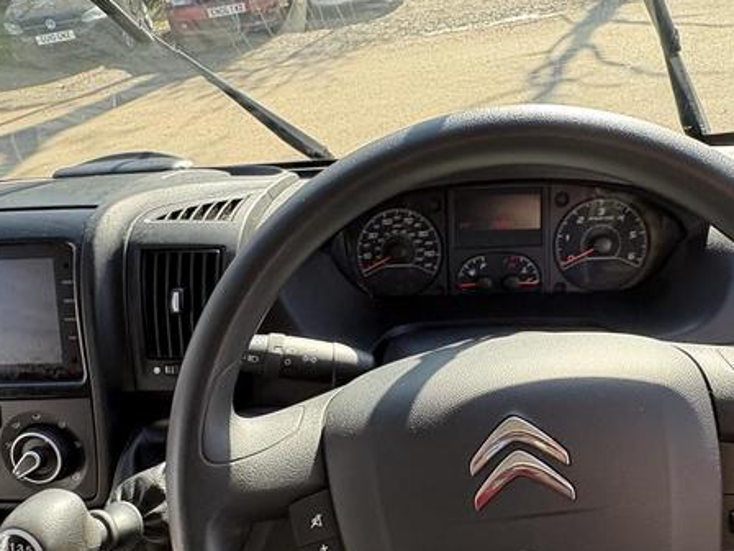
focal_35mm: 28
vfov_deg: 49.4
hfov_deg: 63.3
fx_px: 594
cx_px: 410
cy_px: 335
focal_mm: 2.22
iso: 80
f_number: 2.2
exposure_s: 1/133
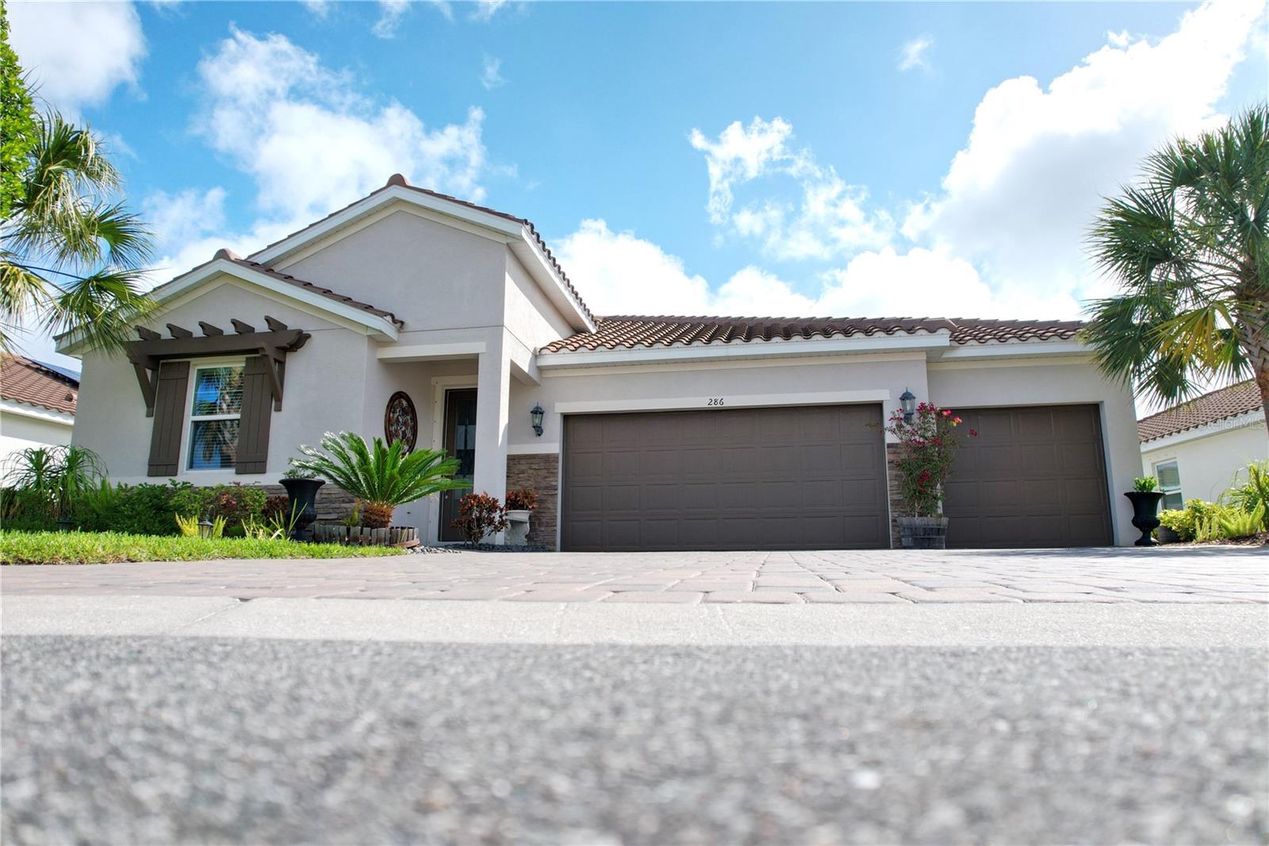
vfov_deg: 57.2
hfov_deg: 78.6
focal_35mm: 22
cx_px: 634
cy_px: 423
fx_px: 775
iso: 100
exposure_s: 1/2500
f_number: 2.8
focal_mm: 8.38
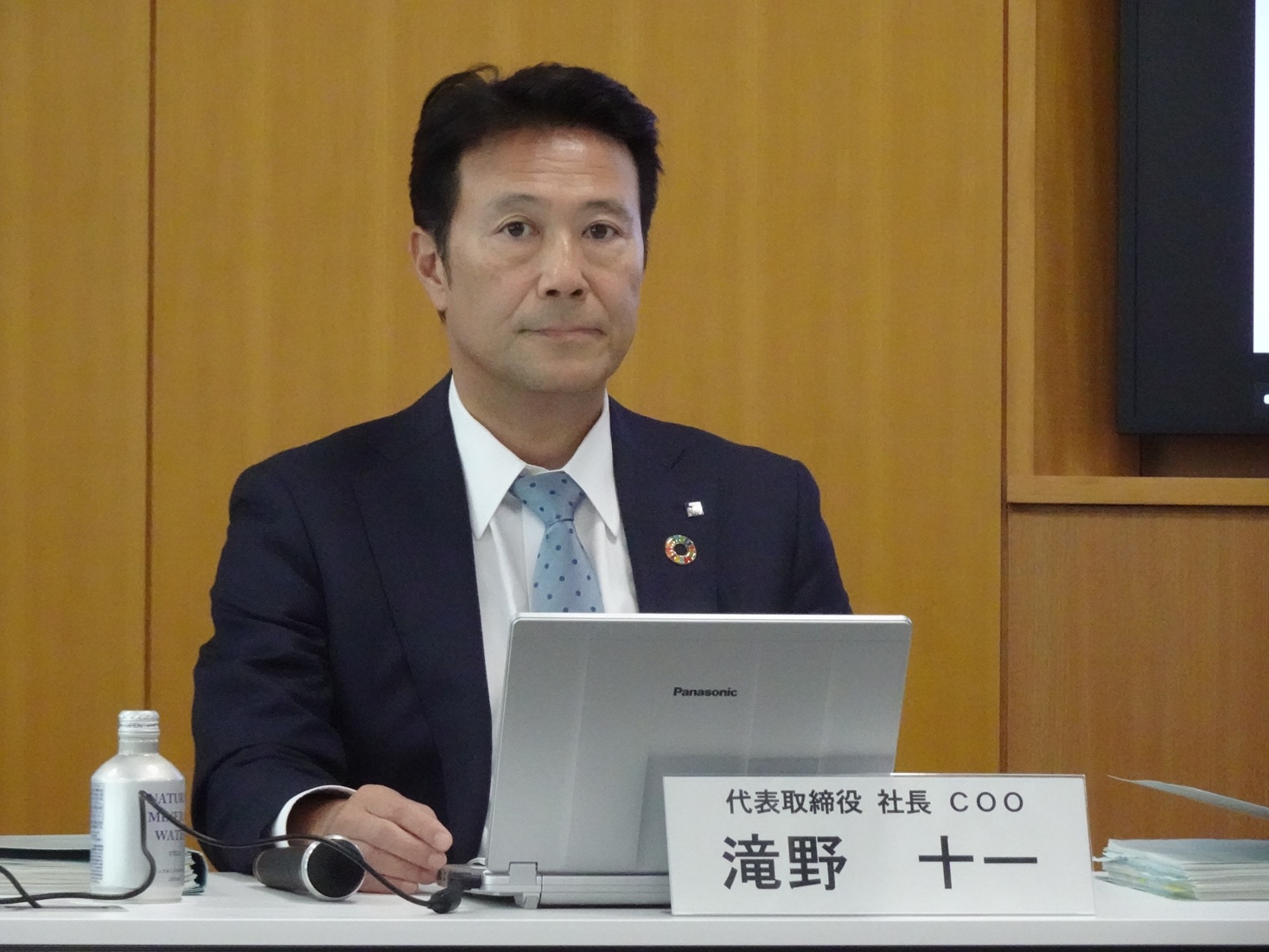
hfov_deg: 9.3
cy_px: 476
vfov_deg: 7.0
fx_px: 7772
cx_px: 634
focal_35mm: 212
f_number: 6.3
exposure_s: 1/125
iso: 2000
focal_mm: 34.21
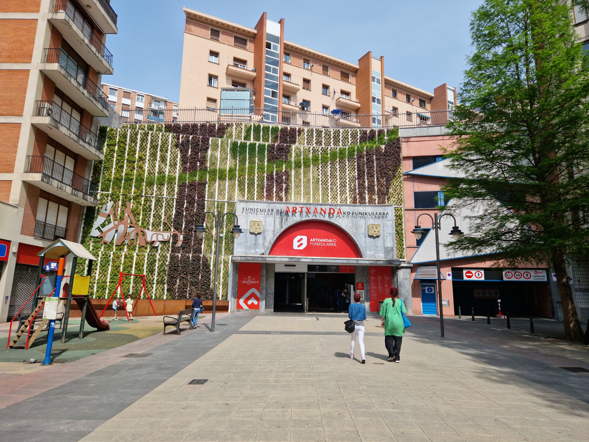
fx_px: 391
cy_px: 221
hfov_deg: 73.9
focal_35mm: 23
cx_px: 294
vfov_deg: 58.9
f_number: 1.8
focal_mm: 5.4
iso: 50
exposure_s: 1/1568
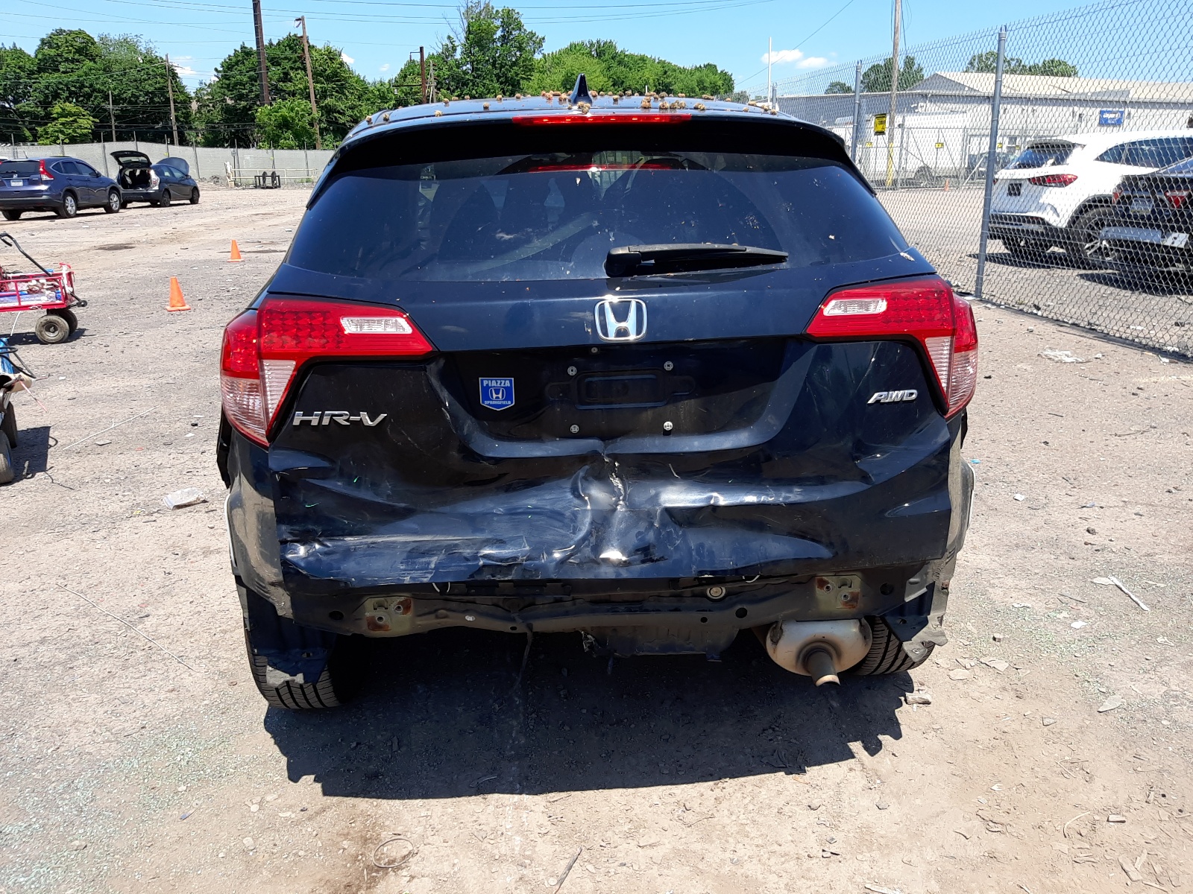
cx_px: 596
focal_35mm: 26
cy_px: 447
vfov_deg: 53.1
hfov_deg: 67.3
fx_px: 896
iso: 40
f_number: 1.7
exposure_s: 1/1429
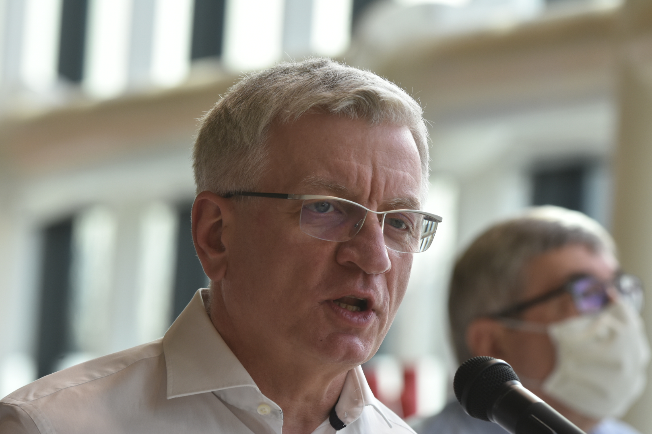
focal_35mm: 300
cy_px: 217
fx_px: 5433
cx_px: 326
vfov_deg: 4.6
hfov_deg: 6.9
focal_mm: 200
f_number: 5.6
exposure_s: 1/250
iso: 400
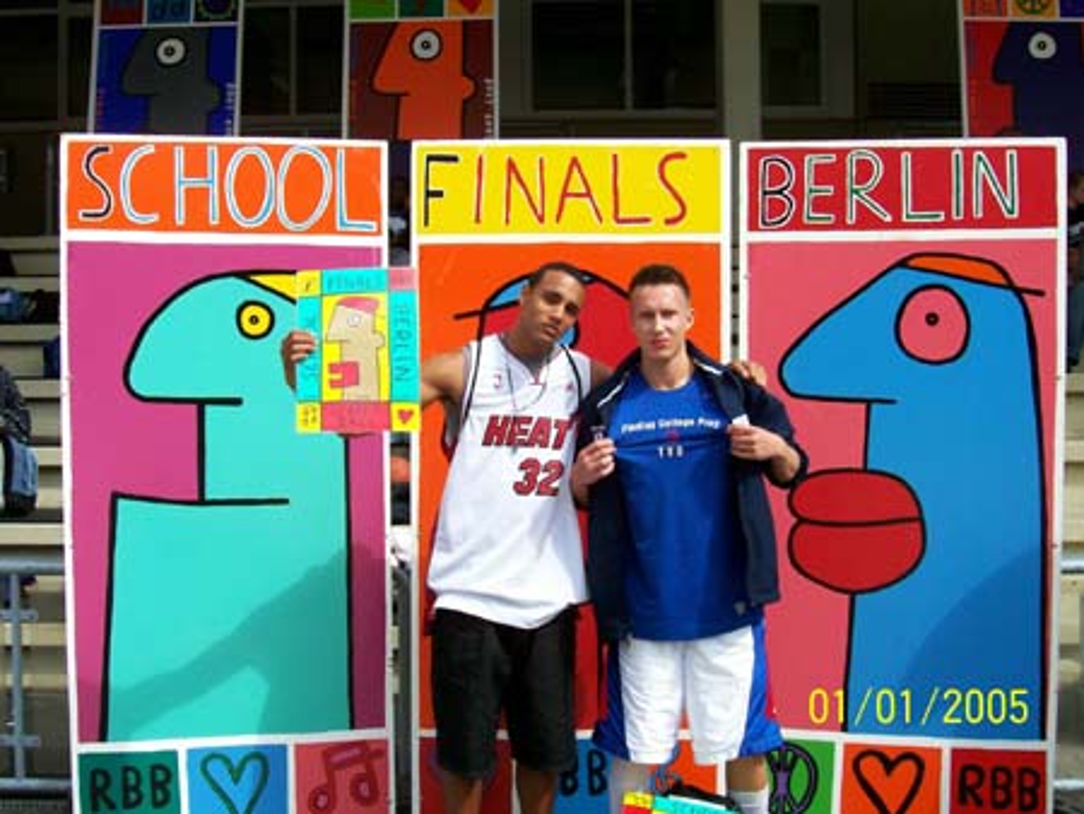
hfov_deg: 44.8
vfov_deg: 34.4
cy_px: 407
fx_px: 1316
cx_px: 542
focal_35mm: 42
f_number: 5.6
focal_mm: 7
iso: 80
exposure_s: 1/344
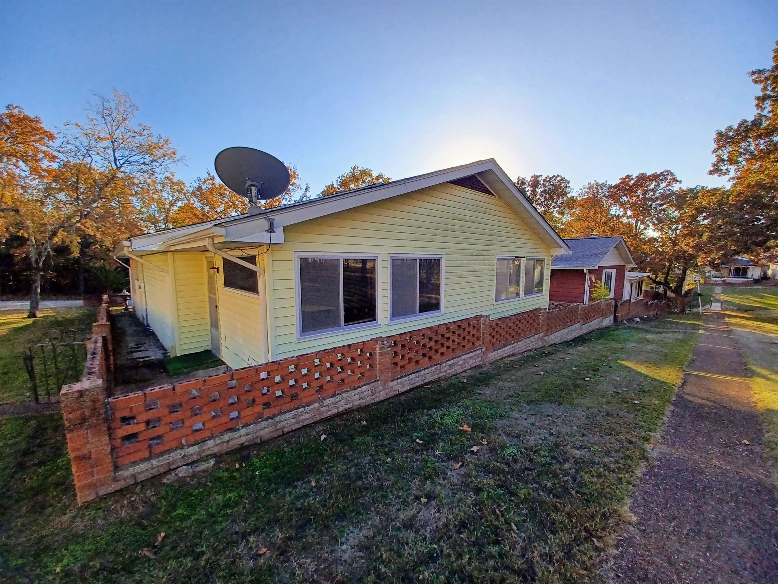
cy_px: 292
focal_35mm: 13
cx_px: 389
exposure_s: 1/870
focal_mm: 1.42
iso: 40
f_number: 2.2
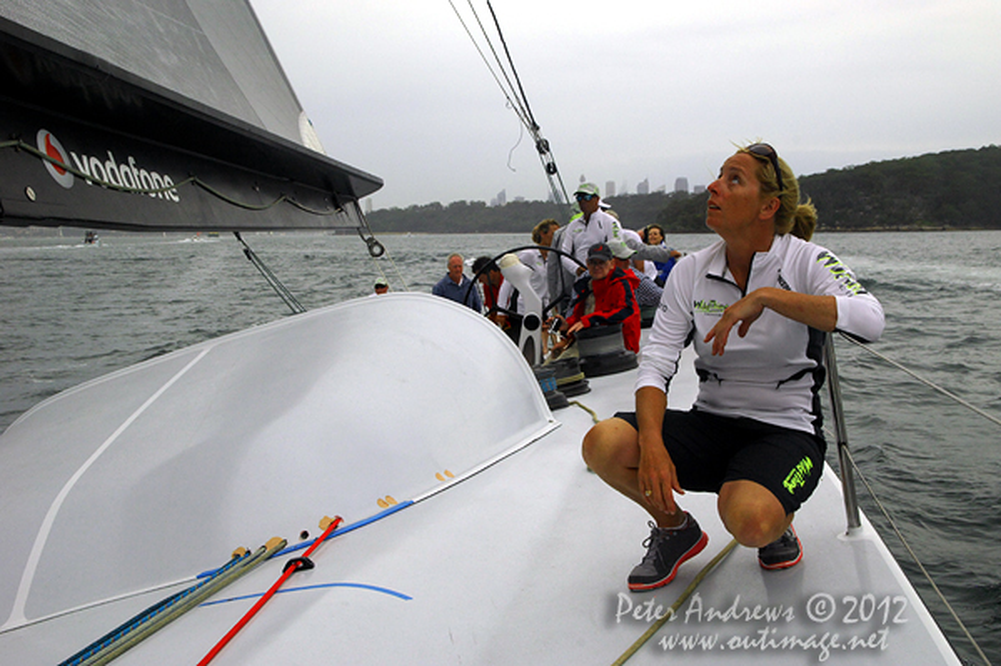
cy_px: 333
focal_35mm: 39
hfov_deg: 49.6
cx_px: 500
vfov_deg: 34.2
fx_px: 1083
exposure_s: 1/500
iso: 400
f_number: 9.5
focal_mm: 26
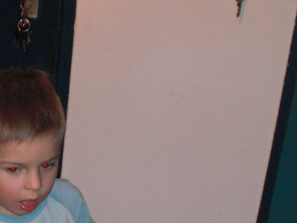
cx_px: 15
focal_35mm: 93
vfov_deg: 15.3
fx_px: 798
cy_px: 264
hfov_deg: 20.5
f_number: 3.1
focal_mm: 6.3
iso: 200
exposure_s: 1/30
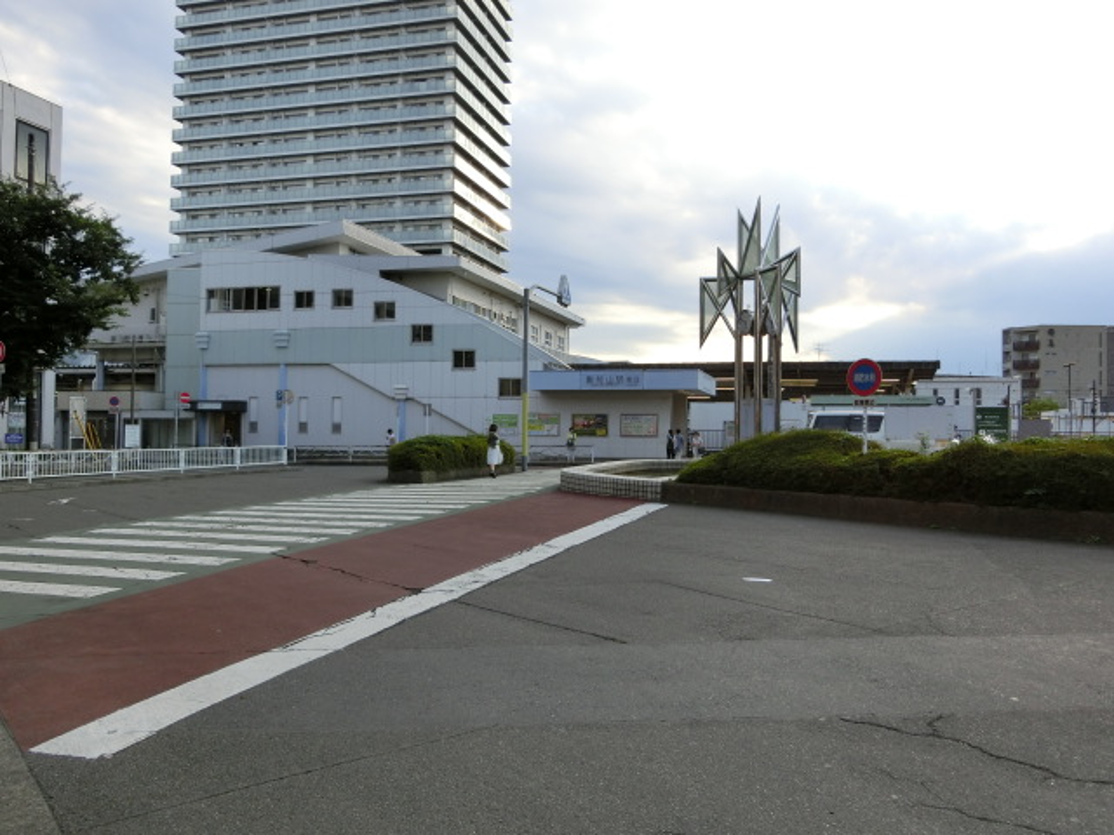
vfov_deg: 48.2
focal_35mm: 29
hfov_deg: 61.7
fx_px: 933
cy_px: 418
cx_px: 557
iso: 80
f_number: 3.7
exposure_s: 1/250
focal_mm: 5.2
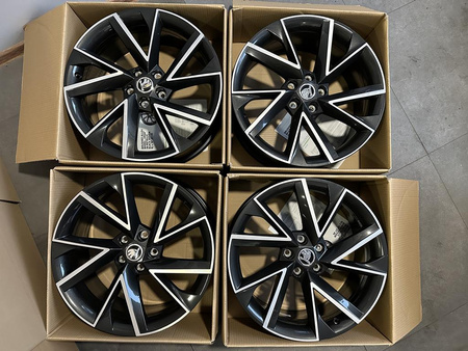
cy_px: 176
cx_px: 234
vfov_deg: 56.9
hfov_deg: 71.6
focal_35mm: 24
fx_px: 325
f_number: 1.78
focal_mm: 6.86
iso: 800
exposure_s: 1/50
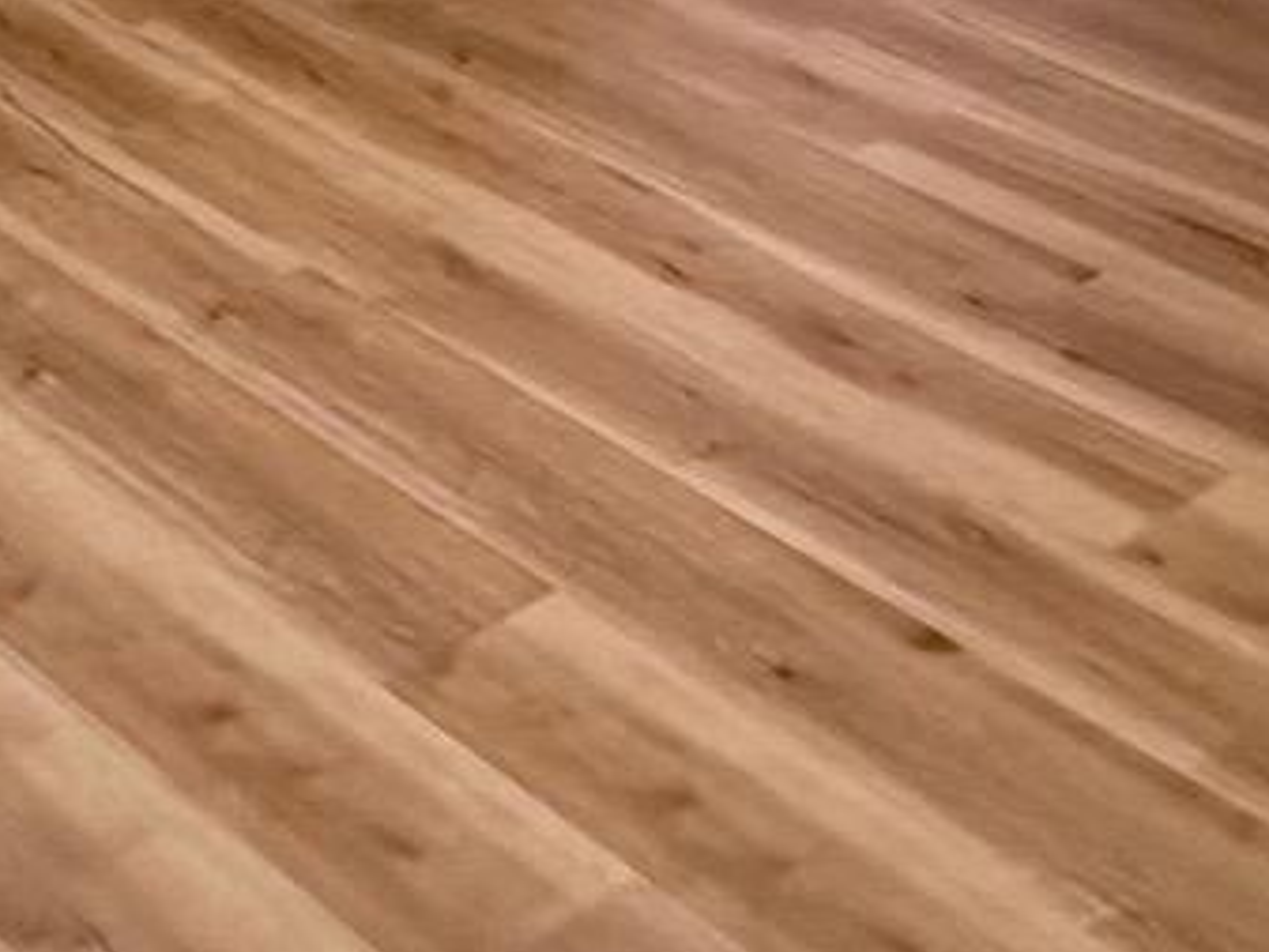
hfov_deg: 22.5
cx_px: 143
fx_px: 3117
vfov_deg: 13.9
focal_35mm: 85
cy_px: -1095
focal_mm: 2.22
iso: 250
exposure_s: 1/120
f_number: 2.2
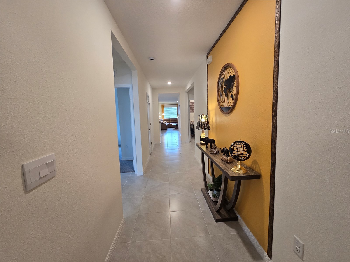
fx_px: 131
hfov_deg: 106.2
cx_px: 175
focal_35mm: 13
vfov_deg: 89.9
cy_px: 131
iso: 200
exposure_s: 1/60
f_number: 2.2
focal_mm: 2.2
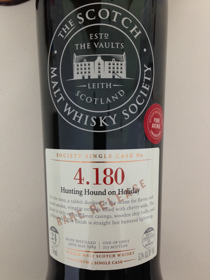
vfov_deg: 55.4
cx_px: 105
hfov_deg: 42.9
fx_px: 267
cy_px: 140
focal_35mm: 33
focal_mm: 4.12
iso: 125
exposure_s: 1/20
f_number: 2.4
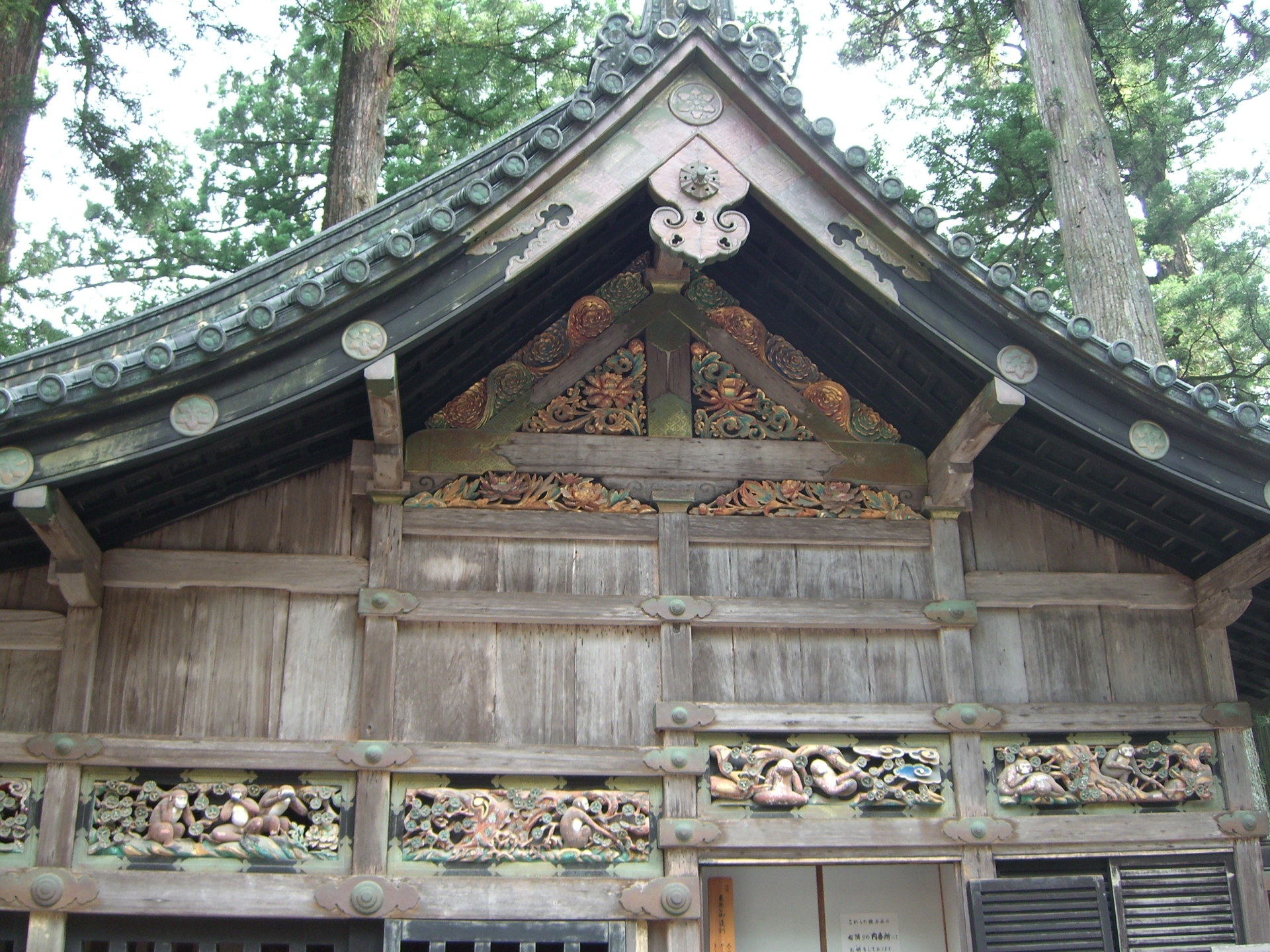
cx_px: 635
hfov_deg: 49.0
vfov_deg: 37.7
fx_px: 1394
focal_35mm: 38
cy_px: 476
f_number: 2.8
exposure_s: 1/60
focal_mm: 7.9
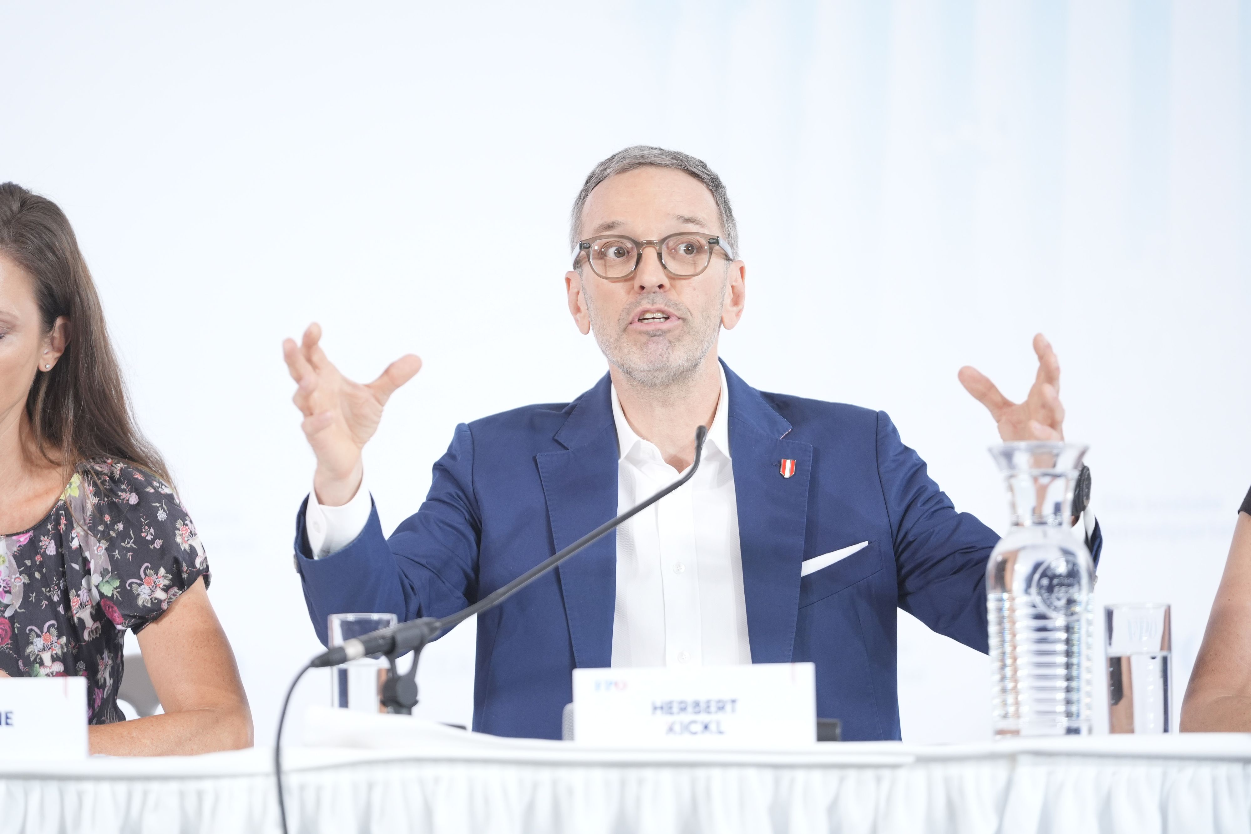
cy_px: 417
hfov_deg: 10.3
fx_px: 6950
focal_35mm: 200
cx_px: 626
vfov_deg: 6.9
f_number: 2.8
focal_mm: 200
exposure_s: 1/400
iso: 1000
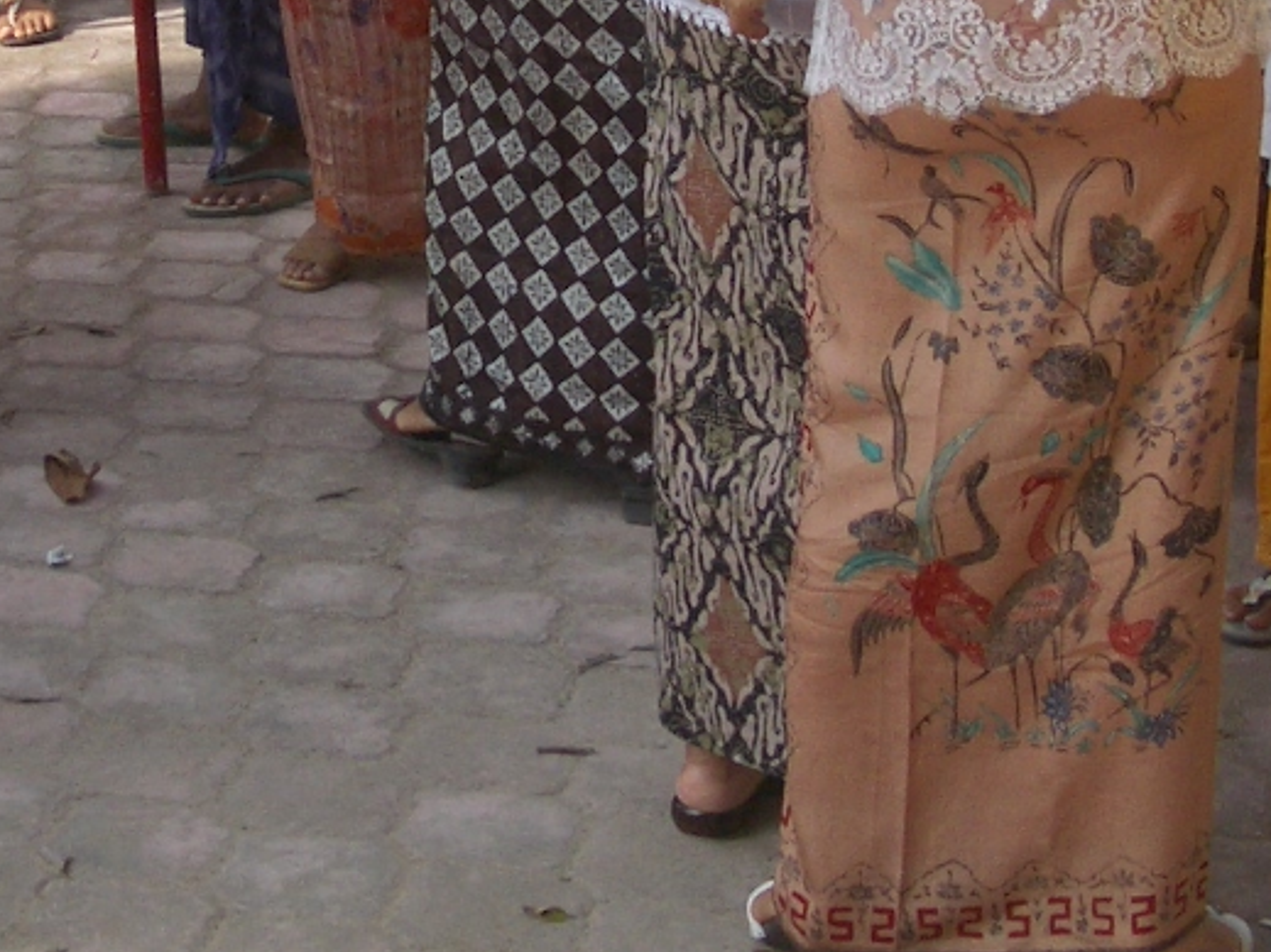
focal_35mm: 108
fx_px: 3965
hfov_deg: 18.1
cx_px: 382
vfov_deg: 13.3
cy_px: -203
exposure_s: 1/640
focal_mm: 5.8
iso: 50
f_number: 2.6
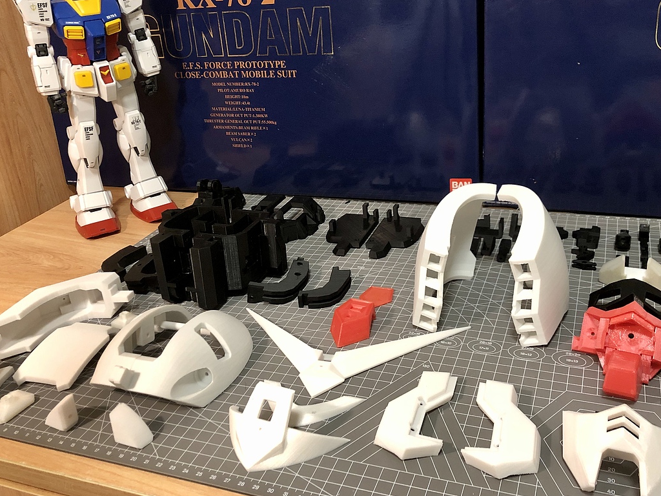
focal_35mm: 35
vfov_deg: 40.6
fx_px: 668
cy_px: 207
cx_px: 349
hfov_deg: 52.6
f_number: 1.8
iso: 80
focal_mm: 4
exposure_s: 1/17
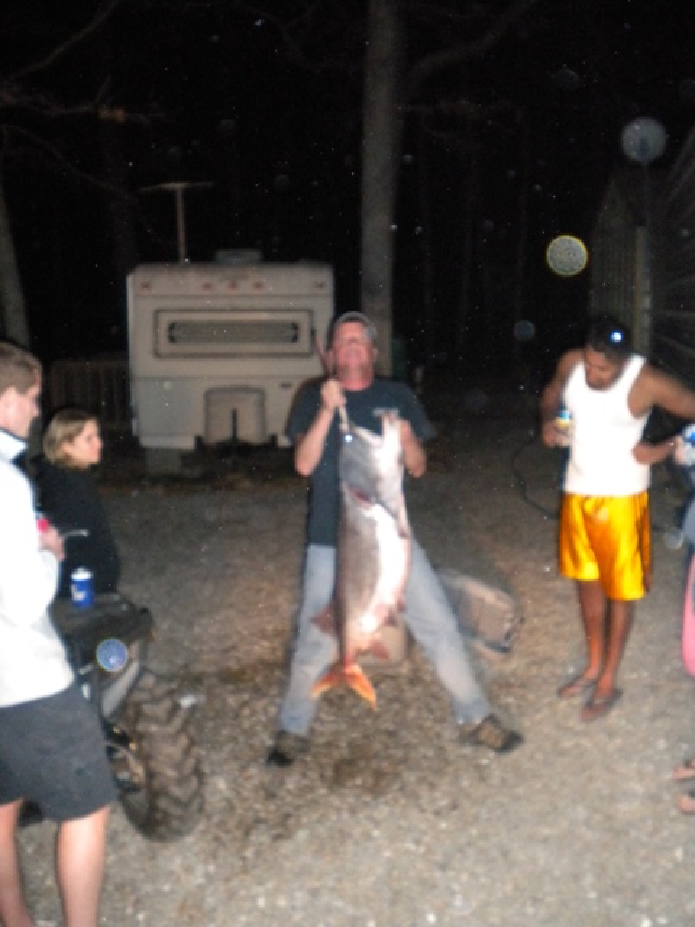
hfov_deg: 40.7
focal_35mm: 35
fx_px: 937
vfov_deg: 52.6
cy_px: 464
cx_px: 348
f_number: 3.1
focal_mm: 6.3
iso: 800
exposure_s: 1/30
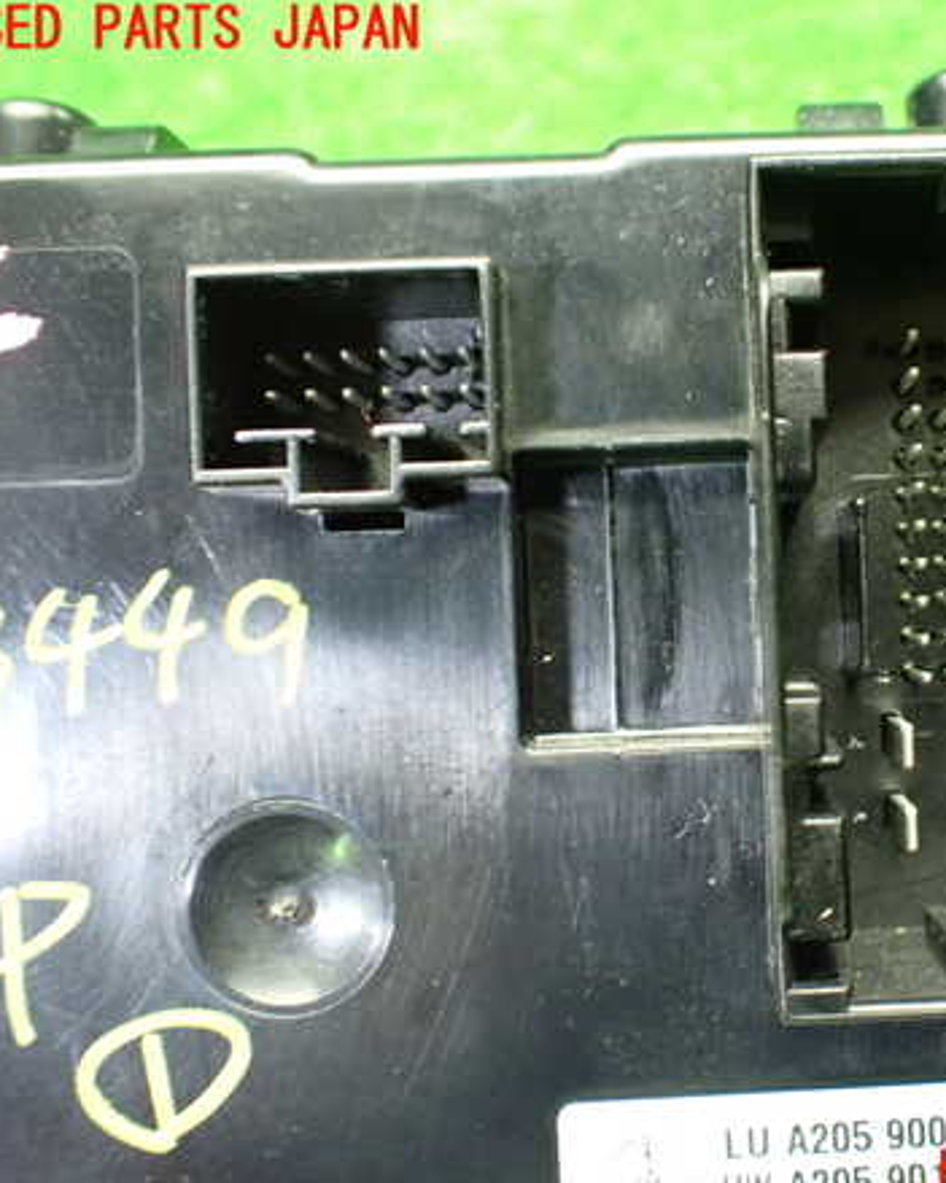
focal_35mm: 40
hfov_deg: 36.2
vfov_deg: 45.8
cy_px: 604
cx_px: 738
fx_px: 1400
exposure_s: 1/30
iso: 800
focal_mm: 5.4
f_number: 2.3
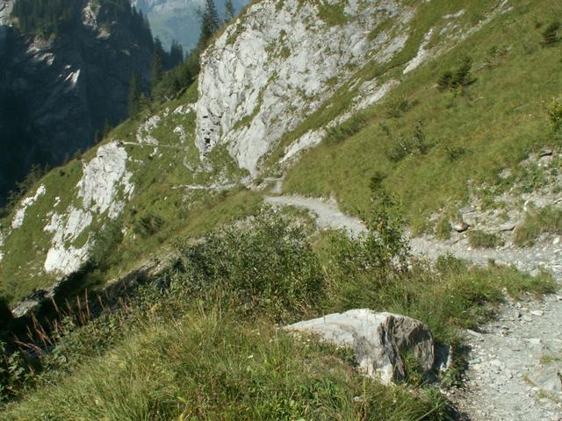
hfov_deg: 52.6
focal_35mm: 35
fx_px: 568
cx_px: 281
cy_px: 210
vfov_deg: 40.7
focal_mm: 5.86
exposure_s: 1/200
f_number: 6.3
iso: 50
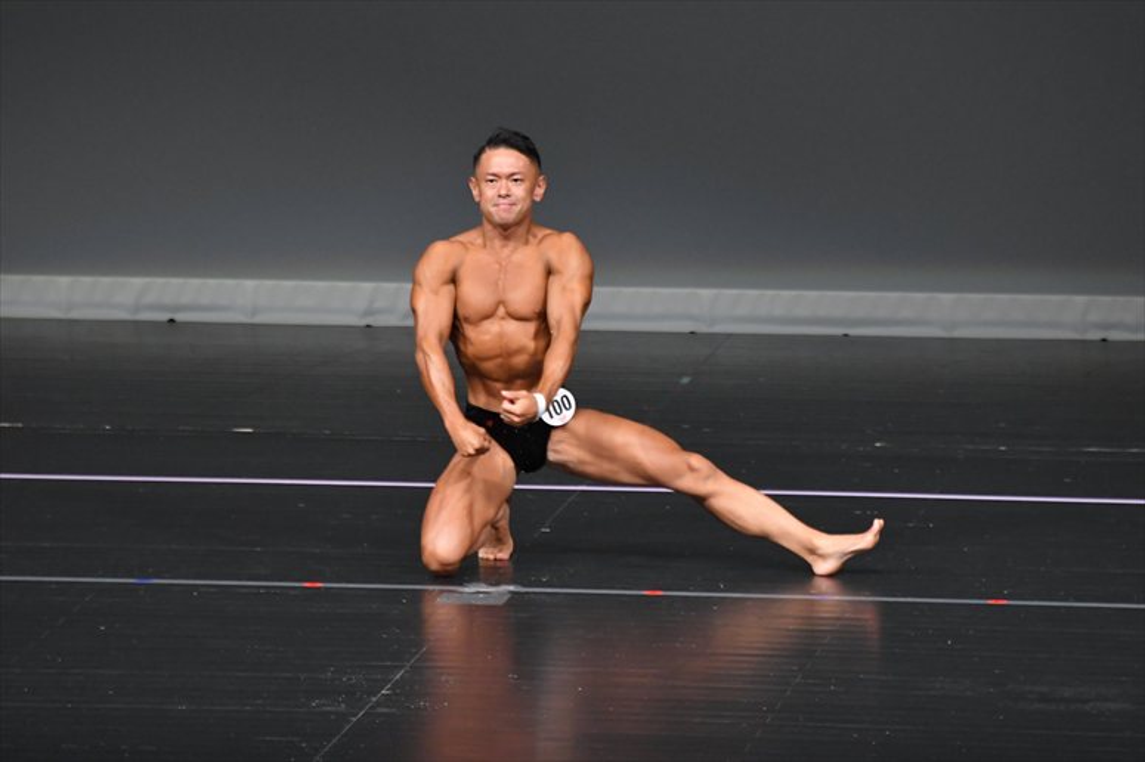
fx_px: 11921
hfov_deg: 5.5
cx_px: 572
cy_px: 381
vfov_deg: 3.7
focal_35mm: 375
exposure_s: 1/400
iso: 4000
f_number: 5.6
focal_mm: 250
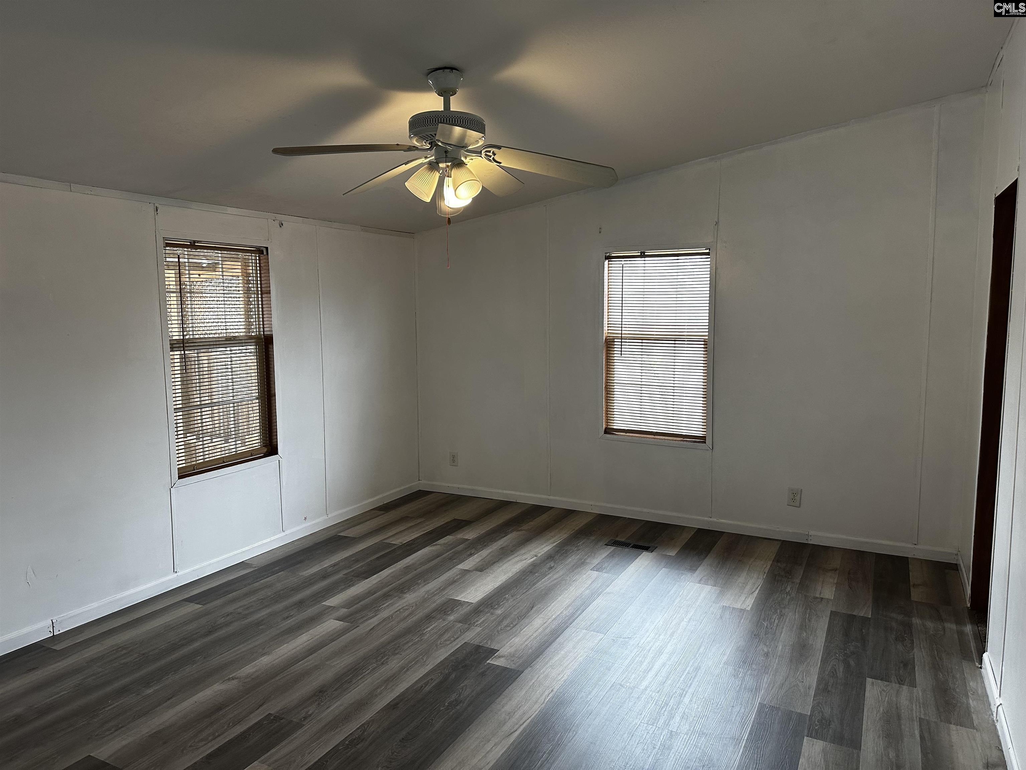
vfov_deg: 56.8
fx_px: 711
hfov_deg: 71.6
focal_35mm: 24
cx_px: 513
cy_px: 385
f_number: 1.78
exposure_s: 1/120
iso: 200
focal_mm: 6.86
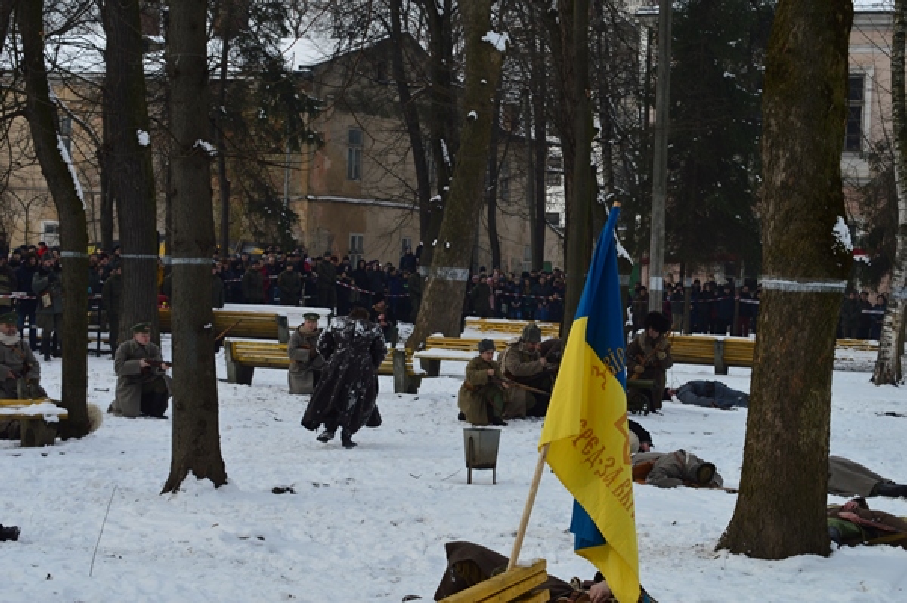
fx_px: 2077
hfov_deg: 24.6
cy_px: 302
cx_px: 454
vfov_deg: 16.5
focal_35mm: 82
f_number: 8
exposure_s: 1/250
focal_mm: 55
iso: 200
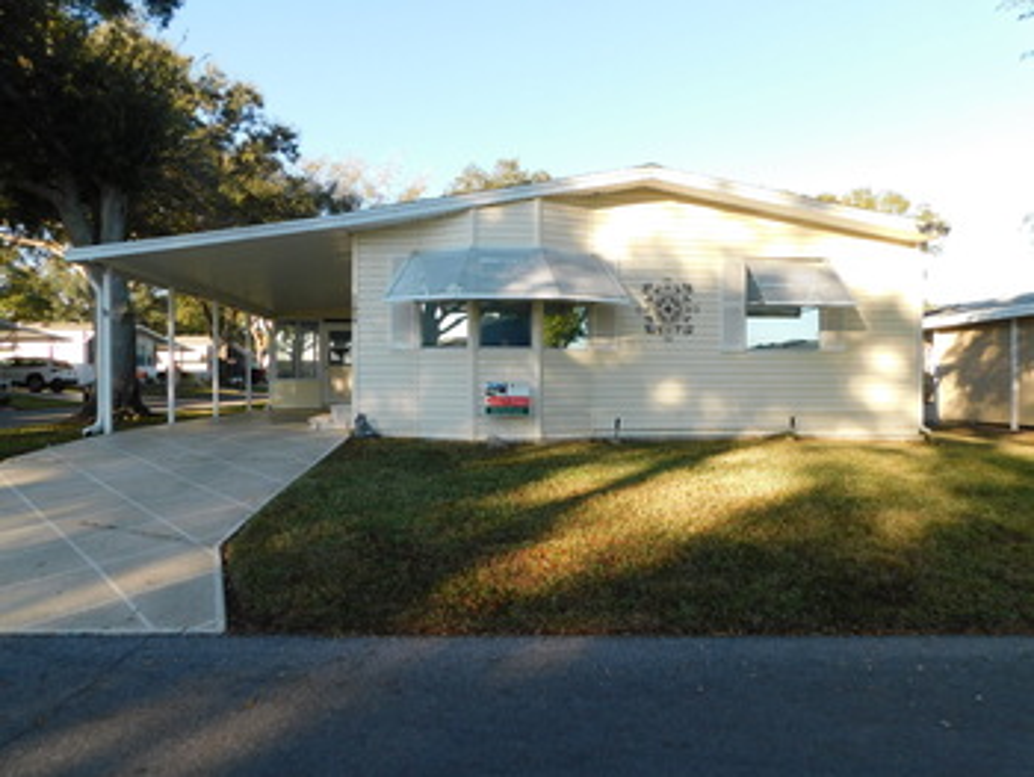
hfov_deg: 73.9
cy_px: 388
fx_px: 687
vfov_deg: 58.9
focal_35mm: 23
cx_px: 517
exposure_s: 1/400
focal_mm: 4
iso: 125
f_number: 3
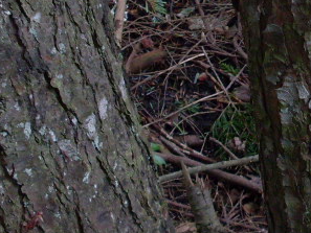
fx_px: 1177
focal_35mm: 131
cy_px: 52
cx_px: 360
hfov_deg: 14.6
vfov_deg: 11.3
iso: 100
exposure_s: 1/45
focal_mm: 6.3
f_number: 2.8
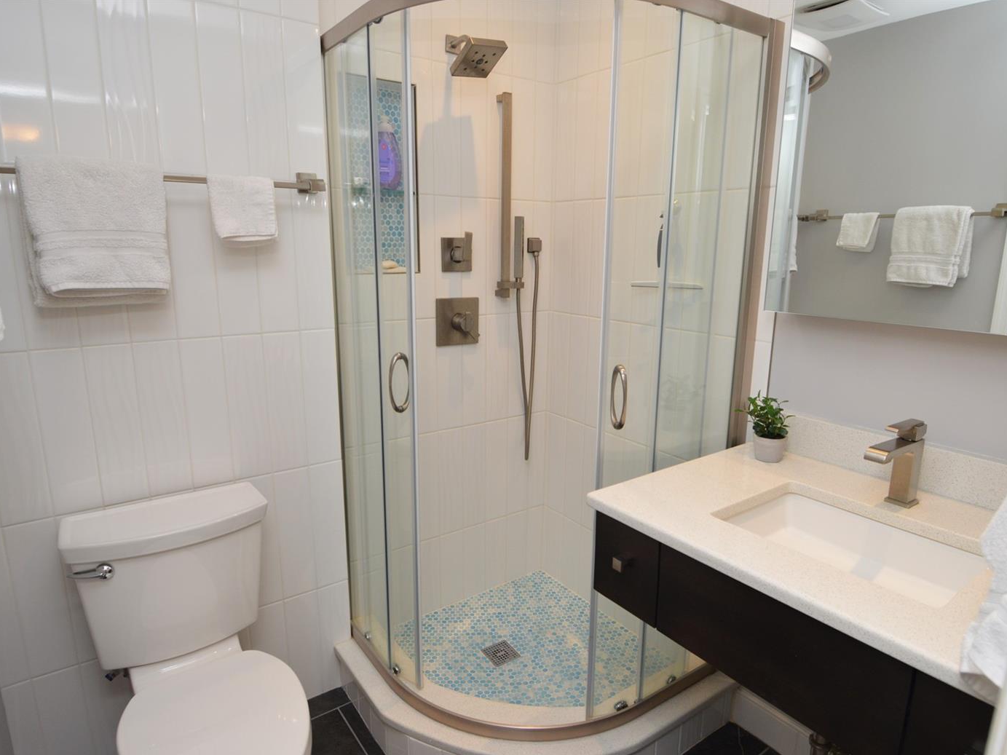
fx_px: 582
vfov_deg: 66.0
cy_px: 386
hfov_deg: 81.7
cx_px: 509
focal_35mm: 20
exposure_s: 1/60
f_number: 4
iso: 450
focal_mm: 12
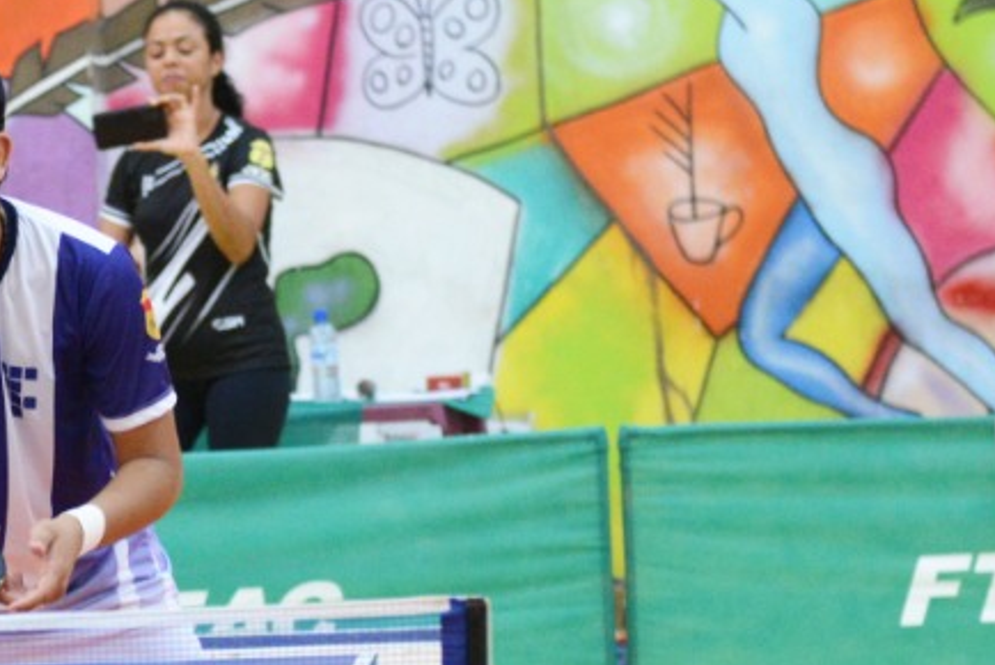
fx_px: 7218
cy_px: 546
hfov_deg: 7.8
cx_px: -260
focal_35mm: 261
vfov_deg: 5.3
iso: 3200
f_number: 2.8
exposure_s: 1/250
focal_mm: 70
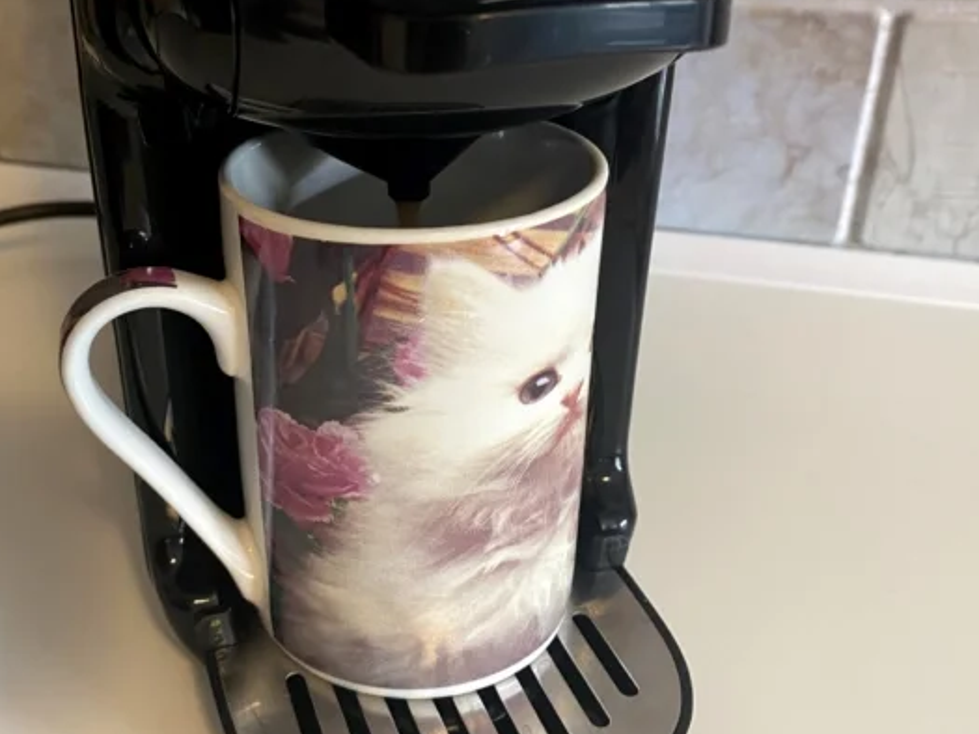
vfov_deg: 37.7
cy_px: 337
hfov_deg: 48.3
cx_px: 343
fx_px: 1075
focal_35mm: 38
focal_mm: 4.25
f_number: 1.8
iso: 320
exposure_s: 1/60
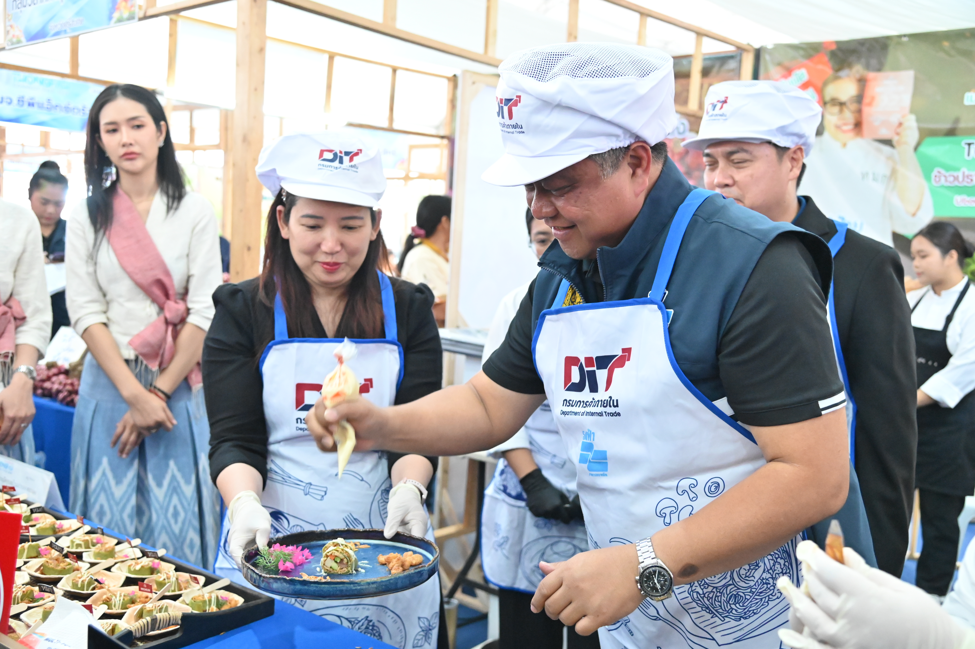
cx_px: 488
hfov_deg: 54.5
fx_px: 947
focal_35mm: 35
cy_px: 324
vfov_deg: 37.8
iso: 11400
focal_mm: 35
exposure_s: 1/160
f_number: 4.5
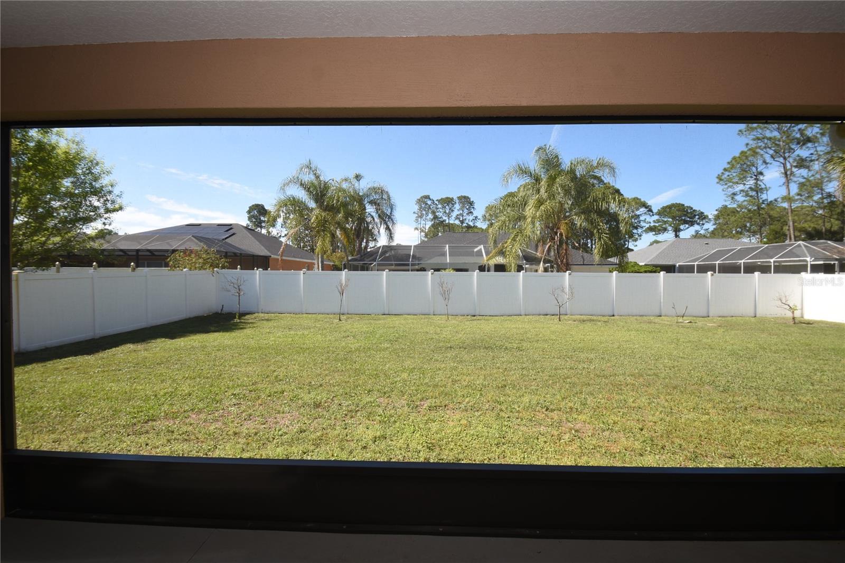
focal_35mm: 15
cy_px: 282
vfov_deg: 77.3
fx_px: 352
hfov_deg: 100.4
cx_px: 422
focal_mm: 10
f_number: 5.6
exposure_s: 1/125
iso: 100
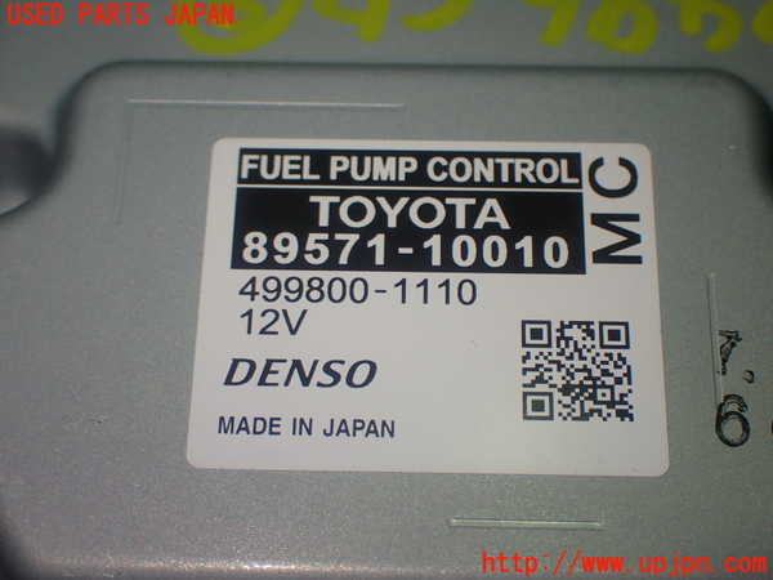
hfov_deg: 31.2
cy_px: 290
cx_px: 386
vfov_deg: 23.7
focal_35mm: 62
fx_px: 1385
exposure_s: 1/100
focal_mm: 11.09
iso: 200
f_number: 3.6
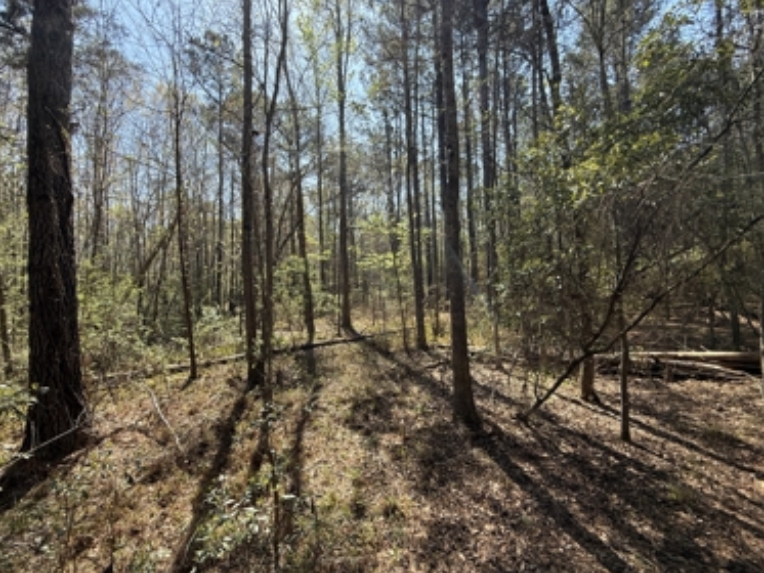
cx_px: 367
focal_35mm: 15
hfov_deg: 98.1
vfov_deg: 81.8
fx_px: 331
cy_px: 278
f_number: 2.2
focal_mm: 2.22
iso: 50
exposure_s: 1/579
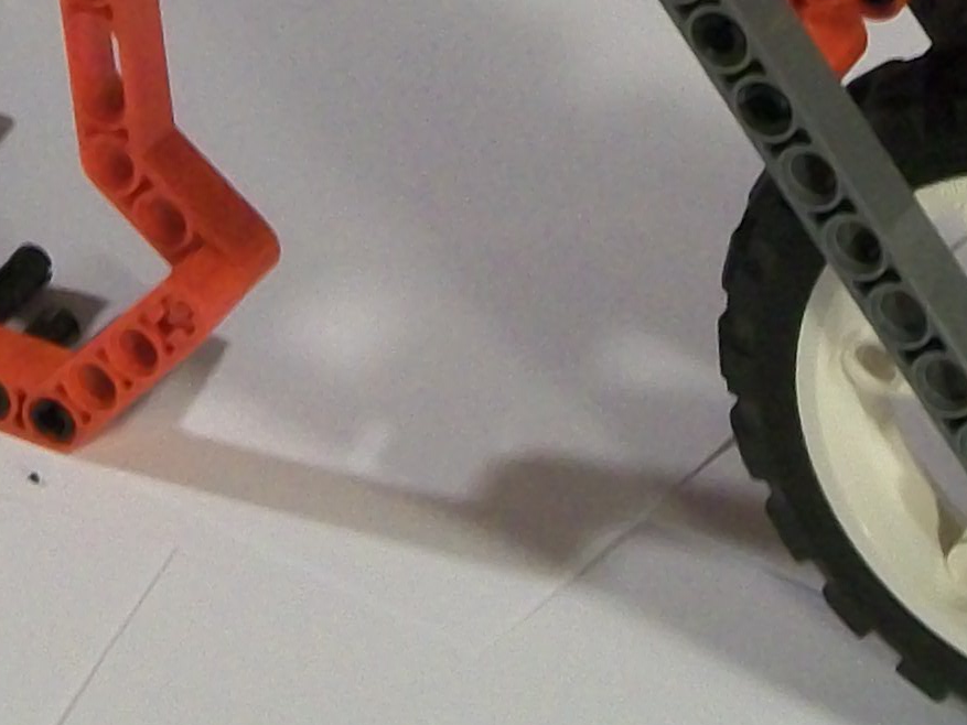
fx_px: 7236
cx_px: 568
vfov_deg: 5.7
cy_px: -496
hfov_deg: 7.6
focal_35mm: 259
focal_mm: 11
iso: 160
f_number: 4.1
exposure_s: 1/13
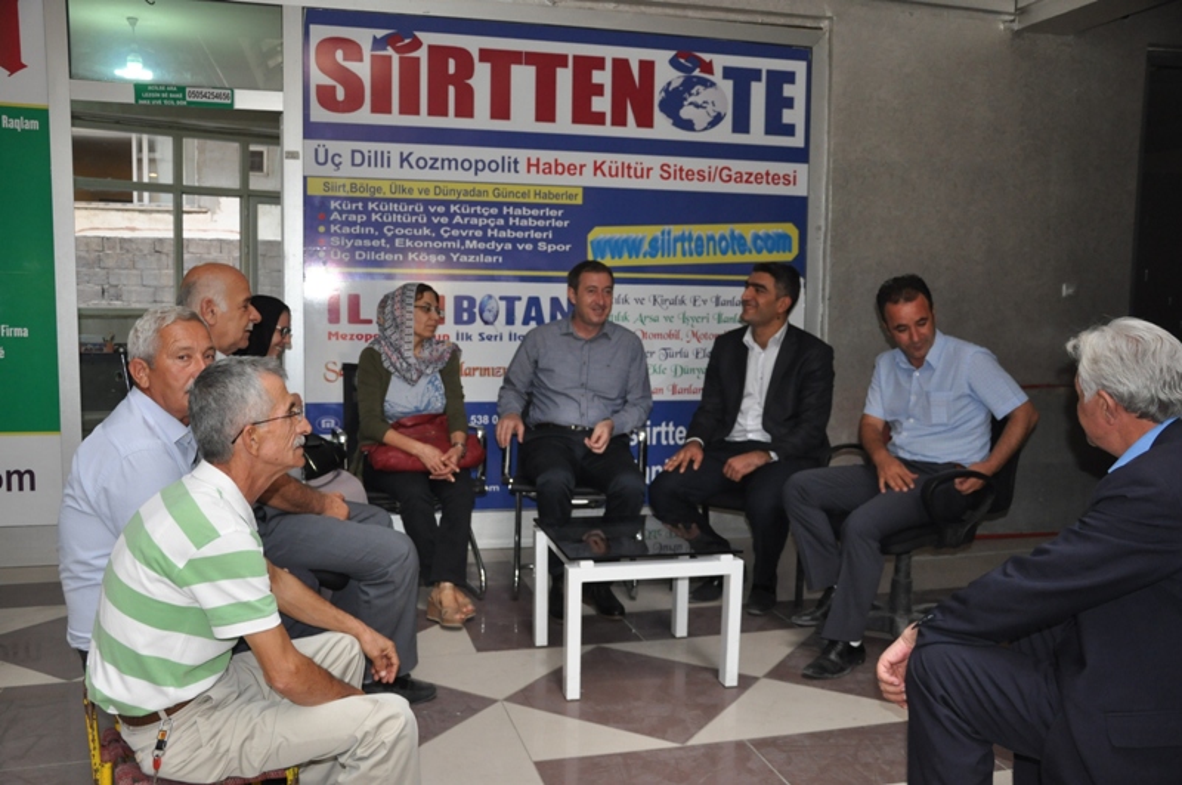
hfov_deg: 59.6
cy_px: 392
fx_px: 1033
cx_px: 591
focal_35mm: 32
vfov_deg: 41.6
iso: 800
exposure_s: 1/60
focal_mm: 21
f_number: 3.8
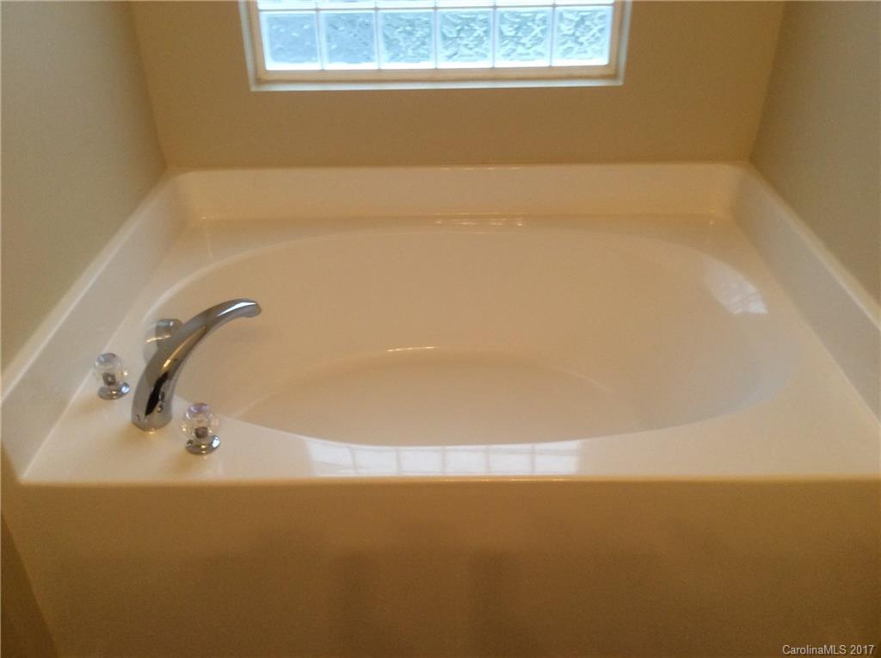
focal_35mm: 32
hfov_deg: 56.9
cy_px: 329
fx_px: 813
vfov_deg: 44.0
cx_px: 440
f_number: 2.4
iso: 64
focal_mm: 3.3
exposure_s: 1/24
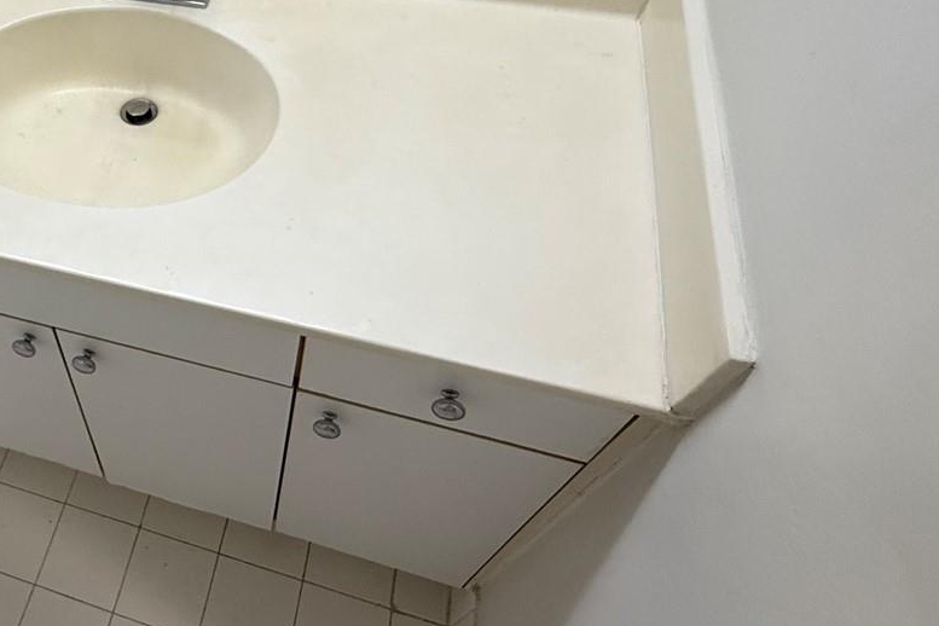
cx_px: 129
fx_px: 782
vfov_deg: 43.1
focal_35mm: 30
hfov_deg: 55.4
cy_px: 215
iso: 160
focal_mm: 2.22
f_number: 2.2
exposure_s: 1/120
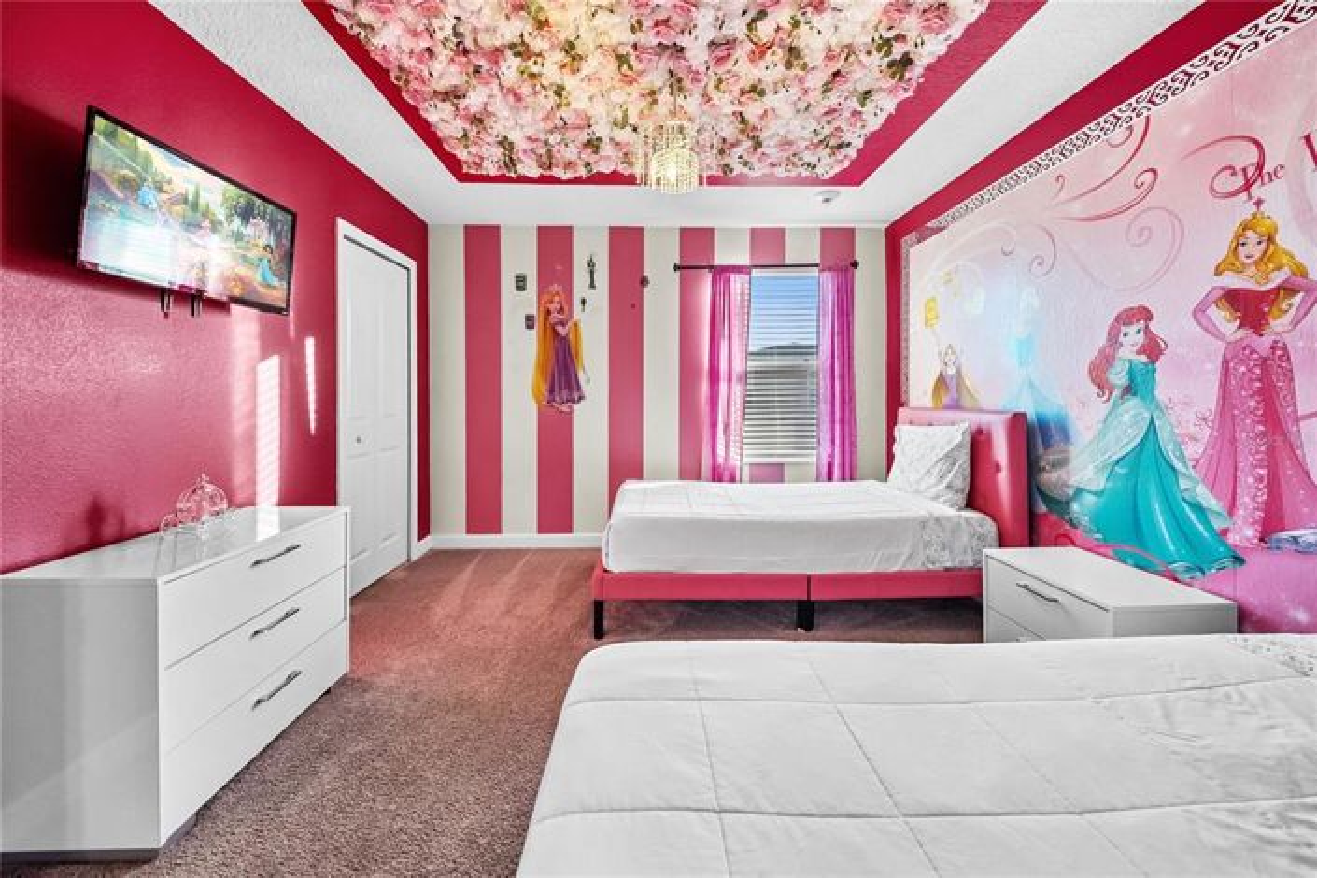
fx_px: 439
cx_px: 658
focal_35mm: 12
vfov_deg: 90.0
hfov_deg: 112.6
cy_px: 439
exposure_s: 1/13
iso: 1000
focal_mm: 12
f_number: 5.6
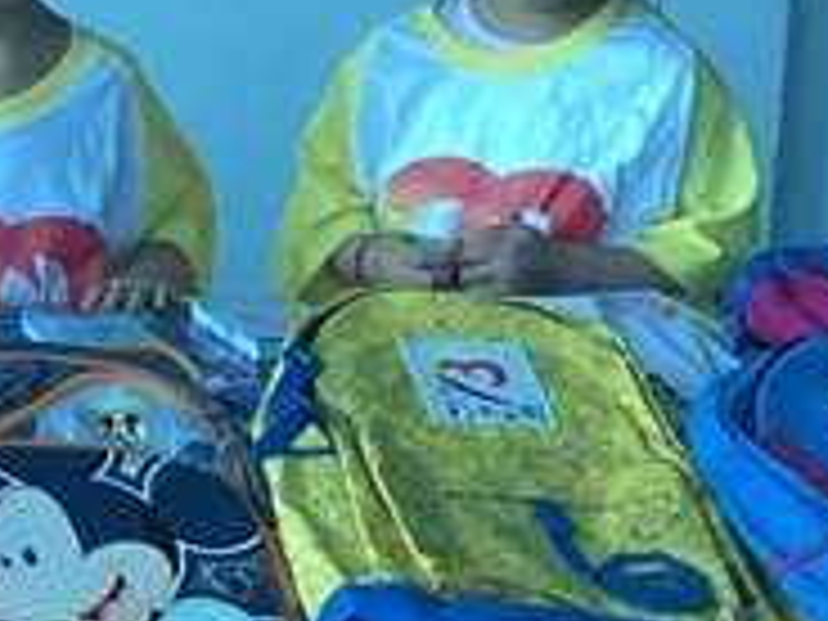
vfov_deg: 17.9
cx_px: -212
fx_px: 1890
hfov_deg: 22.4
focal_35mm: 79
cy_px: -79
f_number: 2.2
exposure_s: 1/33
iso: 64
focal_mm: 4.15
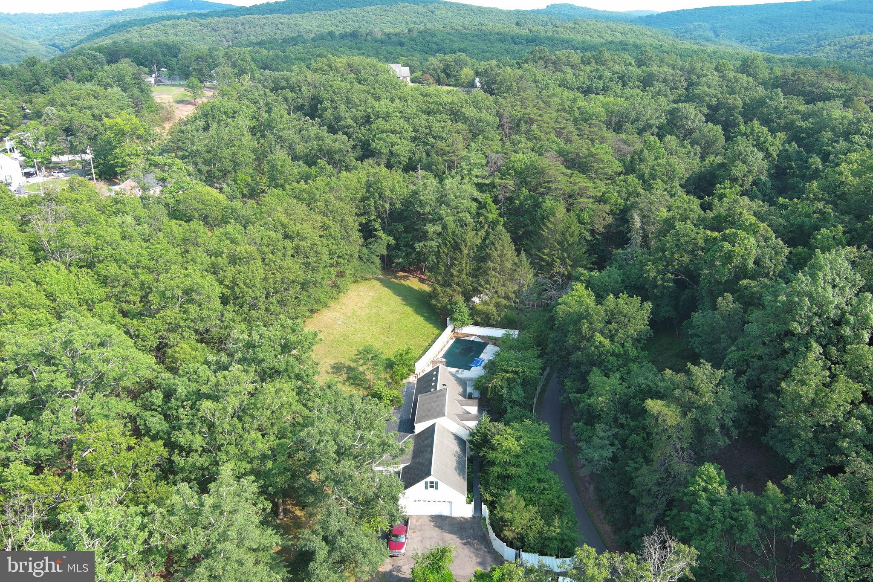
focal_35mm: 29
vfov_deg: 45.0
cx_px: 436
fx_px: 703
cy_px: 291
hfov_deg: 63.7
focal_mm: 10.57
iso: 100
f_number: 2.8
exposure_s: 1/292
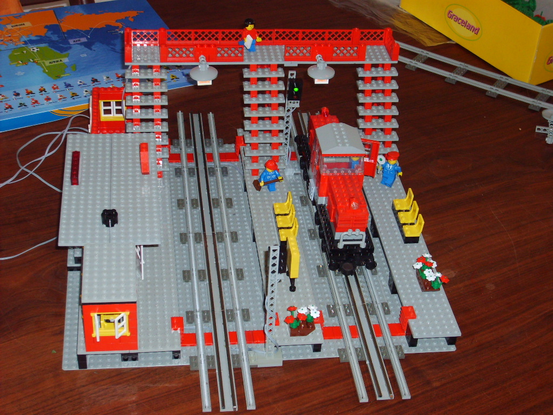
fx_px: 974
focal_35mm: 61
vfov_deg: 24.0
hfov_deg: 31.7
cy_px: 208
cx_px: 276
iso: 100
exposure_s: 1/60
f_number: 3.6
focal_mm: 10.3
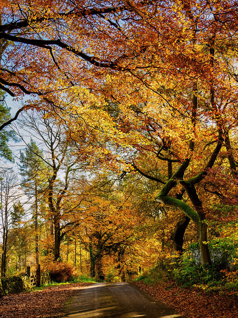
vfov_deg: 38.2
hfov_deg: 29.1
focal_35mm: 50
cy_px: 159
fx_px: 458
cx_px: 119
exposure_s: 1/40
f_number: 6.3
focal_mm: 25
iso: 200
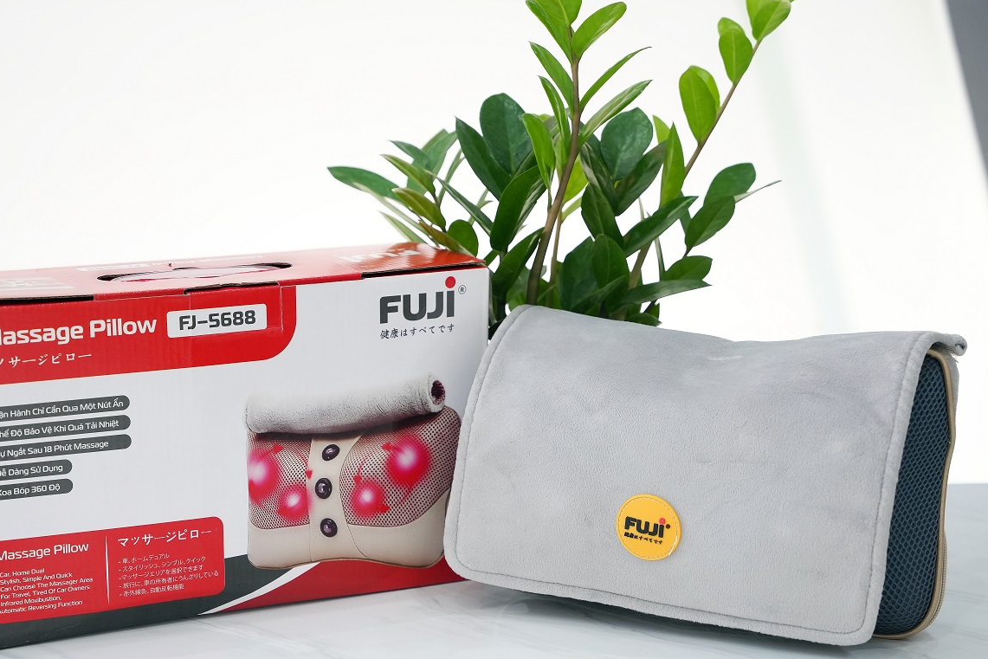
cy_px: 428
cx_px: 439
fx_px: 2525
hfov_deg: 22.1
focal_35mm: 92
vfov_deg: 14.8
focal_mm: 70
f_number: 4
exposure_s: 1/100
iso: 1600
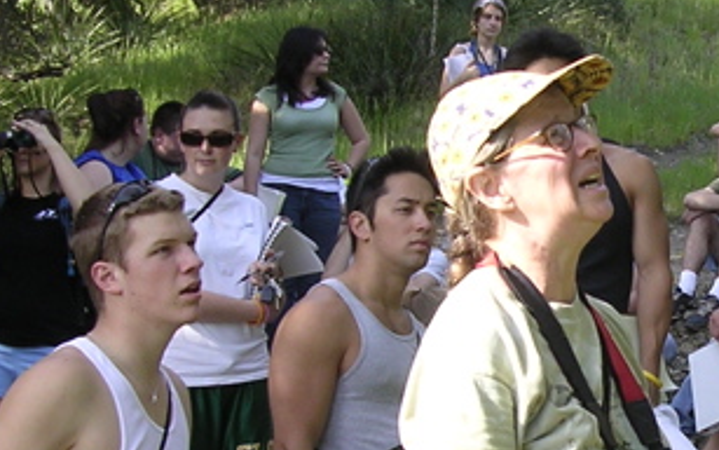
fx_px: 2058
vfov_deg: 12.5
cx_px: 686
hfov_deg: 19.4
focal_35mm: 105
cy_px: 281
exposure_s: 1/204
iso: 100
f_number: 2.8
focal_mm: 5.8
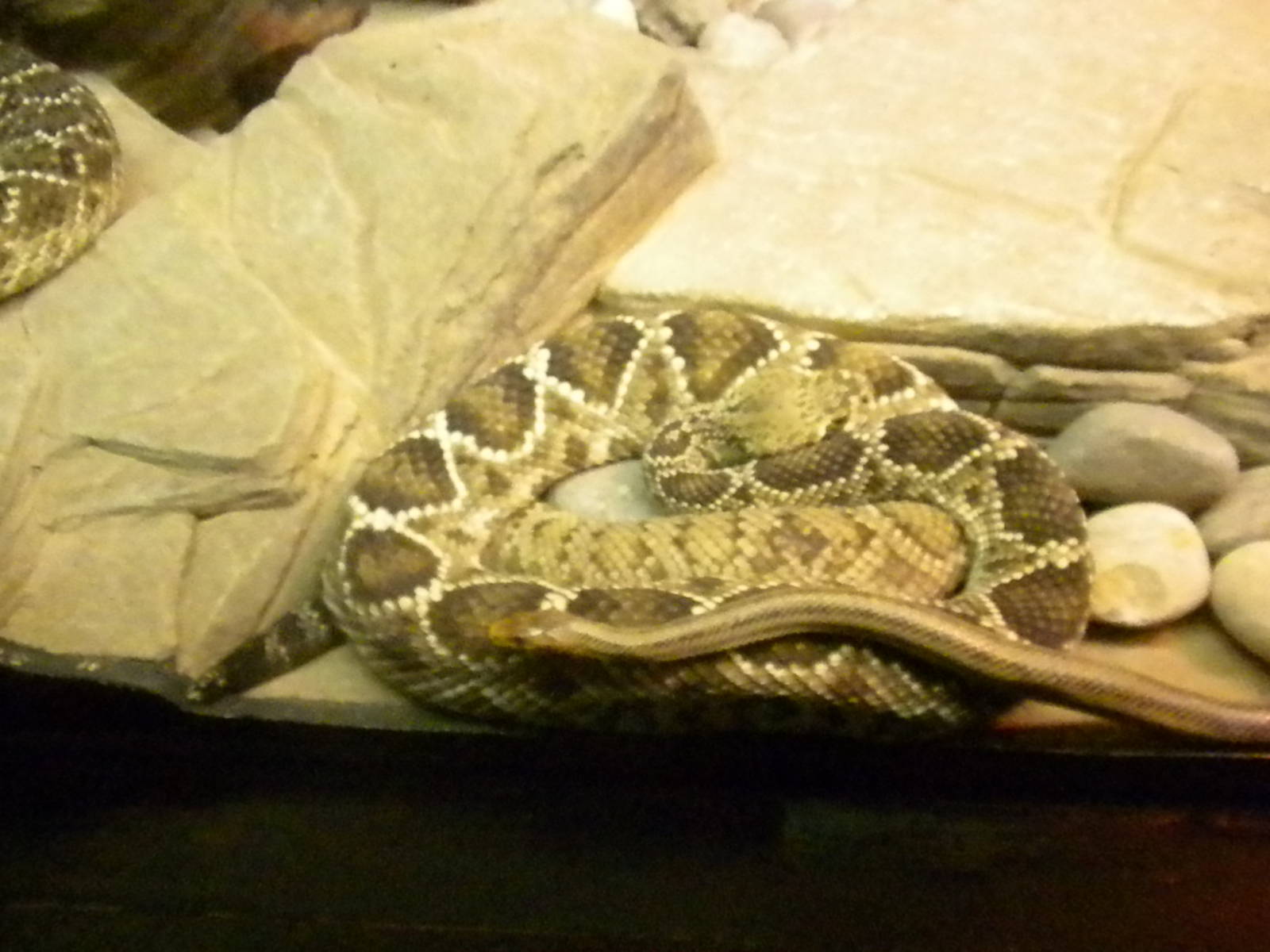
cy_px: 476
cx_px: 635
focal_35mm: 37
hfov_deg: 50.1
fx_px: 1357
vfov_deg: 38.7
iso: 3200
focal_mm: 6.6
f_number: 3.5
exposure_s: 1/29
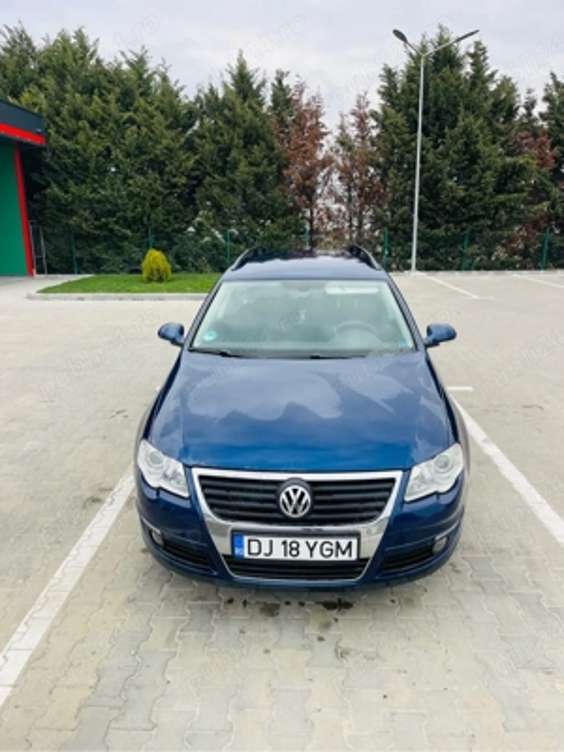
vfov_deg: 69.4
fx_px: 543
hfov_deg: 54.9
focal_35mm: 25
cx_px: 282
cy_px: 376
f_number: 1.6
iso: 32
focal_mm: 5.1
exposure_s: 1/567
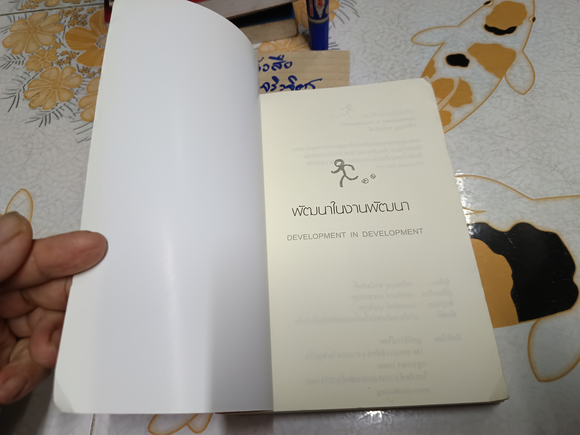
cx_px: 290
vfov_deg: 56.8
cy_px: 218
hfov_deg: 71.6
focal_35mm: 24
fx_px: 402
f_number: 1.7
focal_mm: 5.31
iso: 1036
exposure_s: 1/50
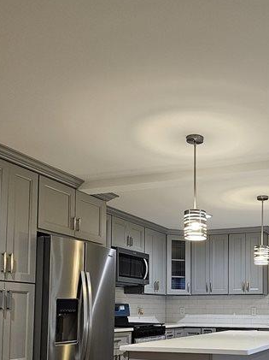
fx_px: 436
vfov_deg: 43.1
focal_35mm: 42
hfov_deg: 33.0
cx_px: 226
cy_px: 278
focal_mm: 6.3
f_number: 1.7
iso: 400
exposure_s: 1/120
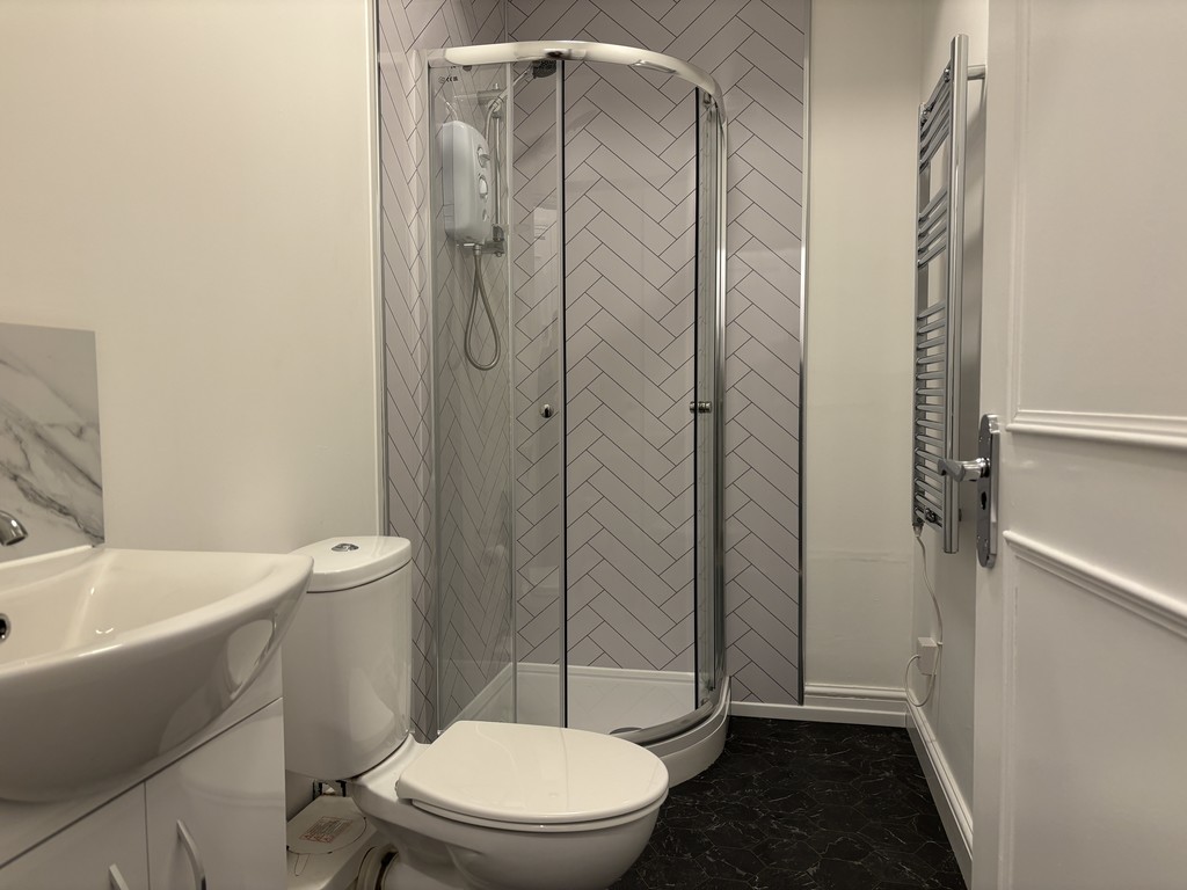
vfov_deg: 53.1
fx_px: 892
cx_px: 594
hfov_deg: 67.3
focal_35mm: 26
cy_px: 445
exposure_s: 1/50
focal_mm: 5.96
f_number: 1.6
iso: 100
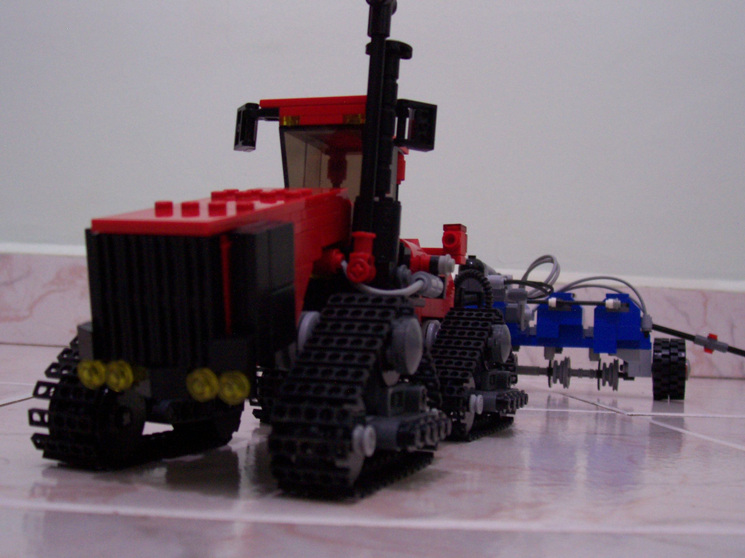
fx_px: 904
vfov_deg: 34.3
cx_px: 372
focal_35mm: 42
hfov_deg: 44.8
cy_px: 279
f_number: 2.9
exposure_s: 1/4
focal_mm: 7
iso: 160
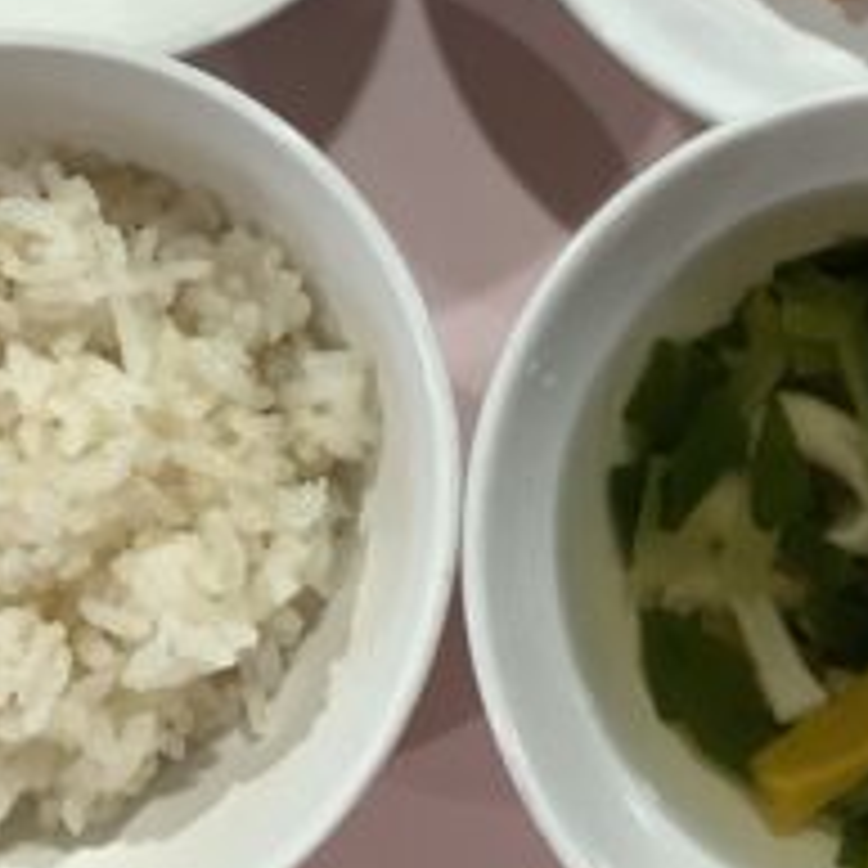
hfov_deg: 24.3
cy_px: 97
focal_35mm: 71
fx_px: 2014
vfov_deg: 23.7
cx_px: 531
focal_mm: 3.3
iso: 125
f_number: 2.4
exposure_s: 1/60
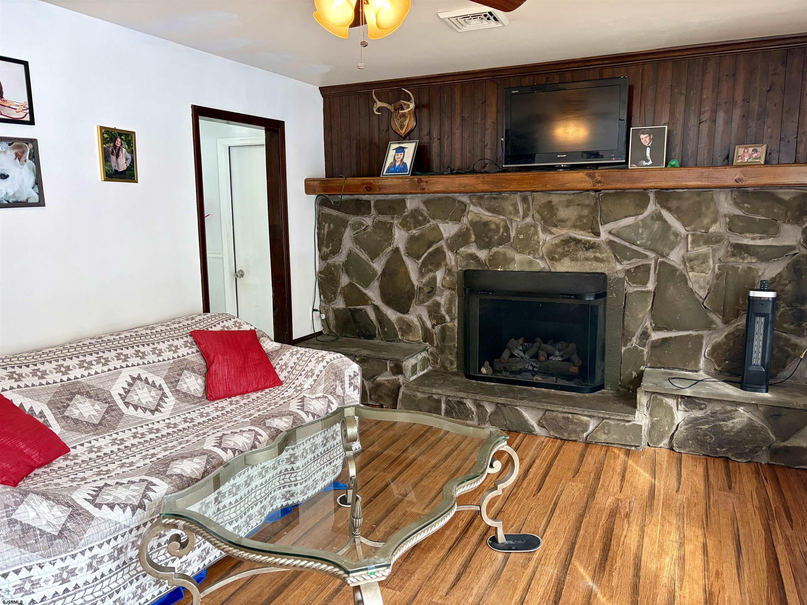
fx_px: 606
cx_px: 404
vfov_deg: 53.1
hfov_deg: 67.3
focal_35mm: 26
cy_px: 302
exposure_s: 1/60
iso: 160
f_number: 1.6
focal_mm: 5.96
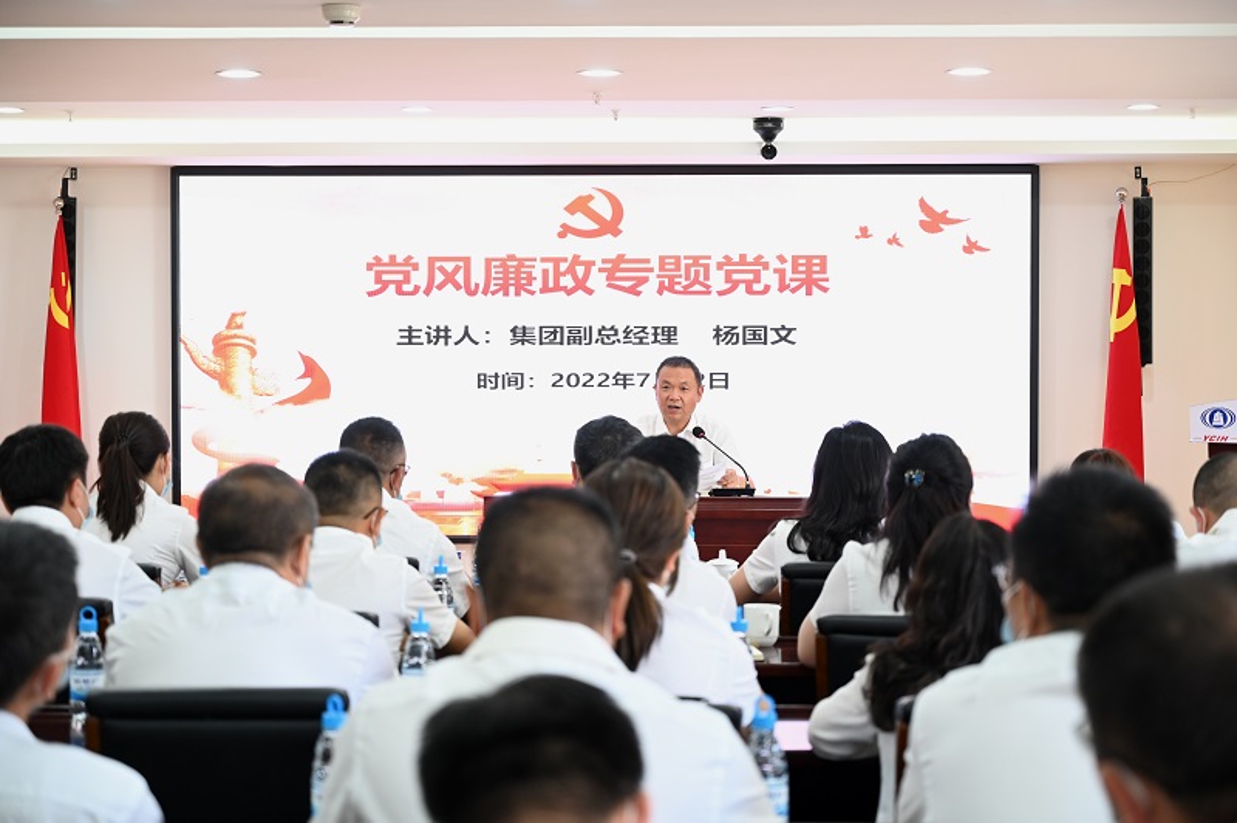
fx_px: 2403
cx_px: 618
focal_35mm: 70
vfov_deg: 19.4
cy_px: 412
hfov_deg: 28.9
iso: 1250
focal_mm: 70
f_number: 4
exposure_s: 1/80
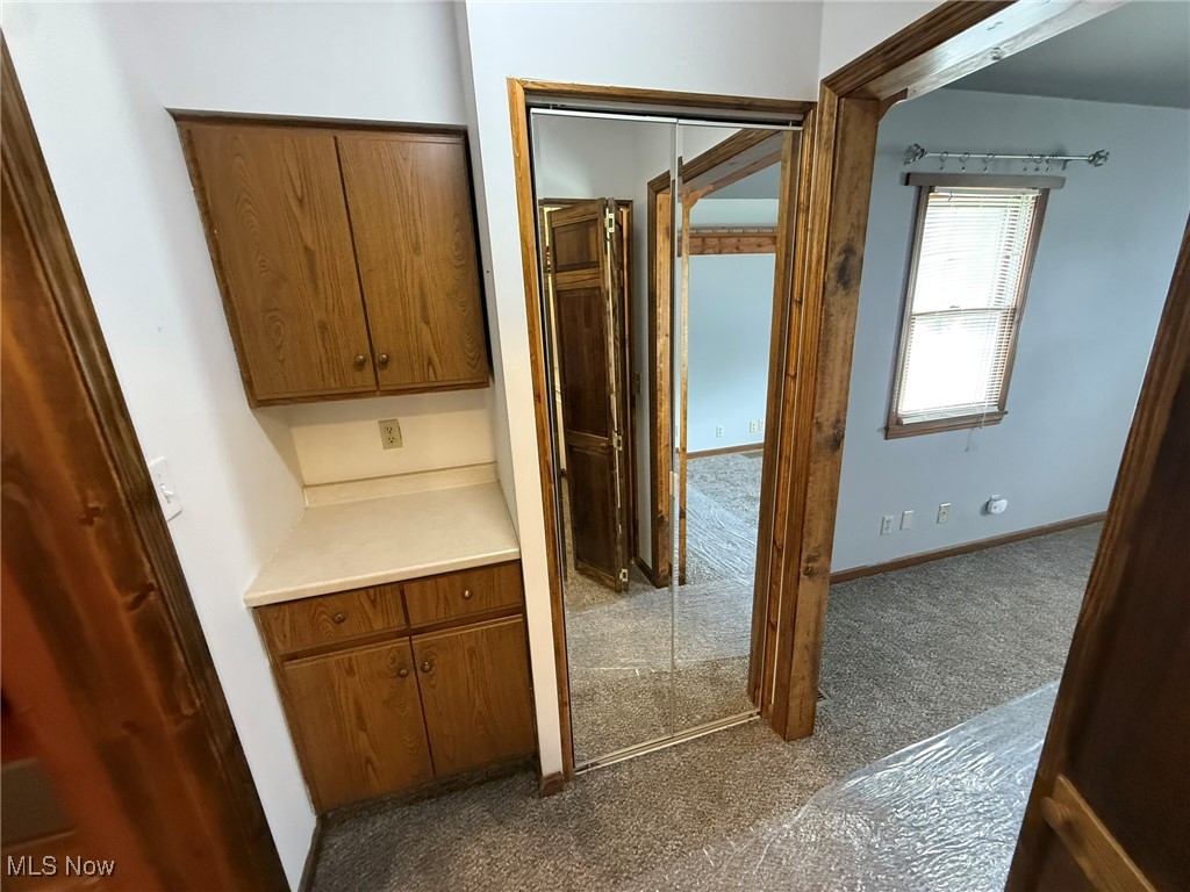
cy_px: 446
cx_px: 595
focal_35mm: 14
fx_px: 481
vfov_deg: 85.7
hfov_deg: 102.1
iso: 640
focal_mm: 2.22
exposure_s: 1/60
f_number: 2.2
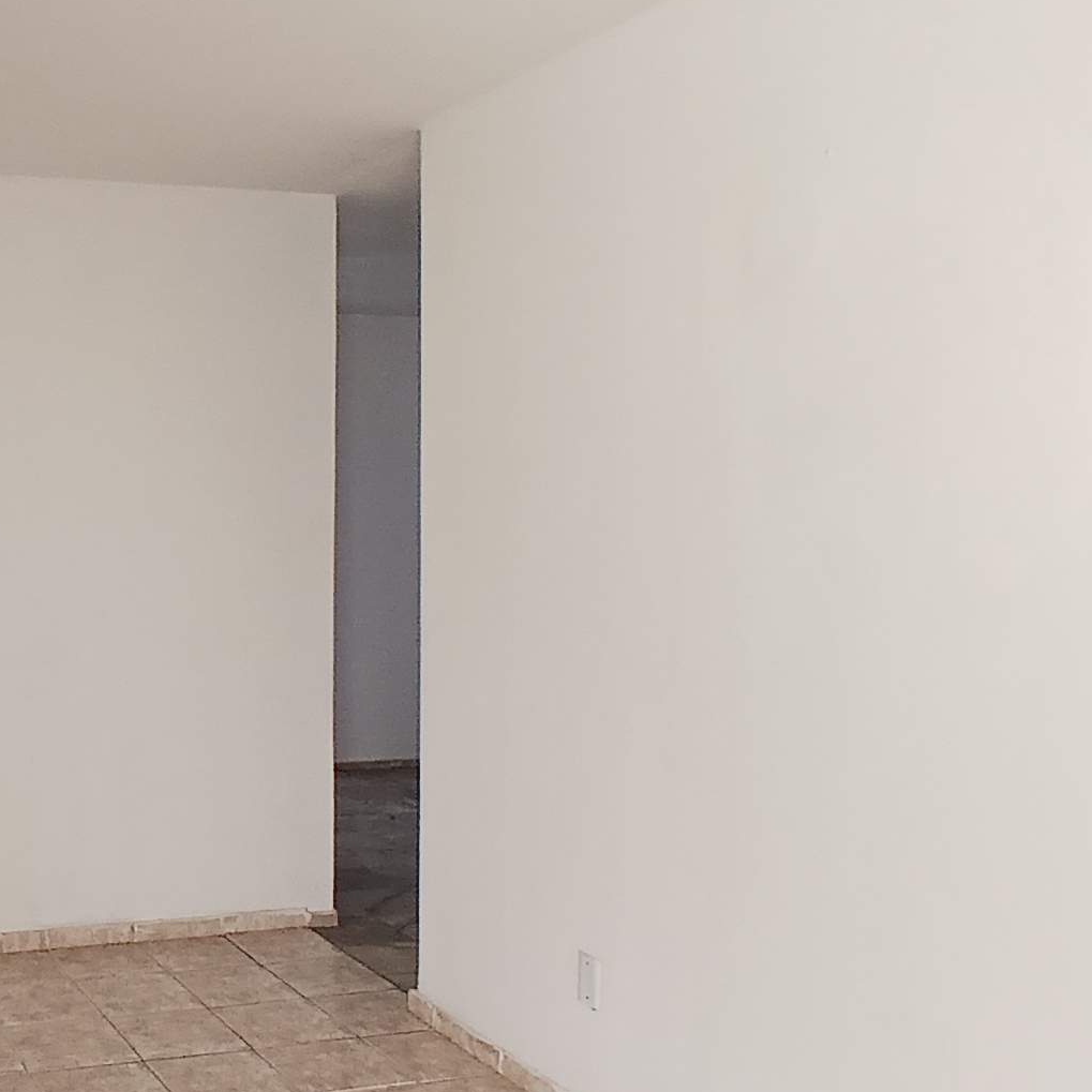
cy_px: 496
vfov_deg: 43.8
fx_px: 1356
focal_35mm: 38
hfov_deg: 39.2
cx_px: 25
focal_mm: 1.4
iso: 64
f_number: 2.2
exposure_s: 1/50
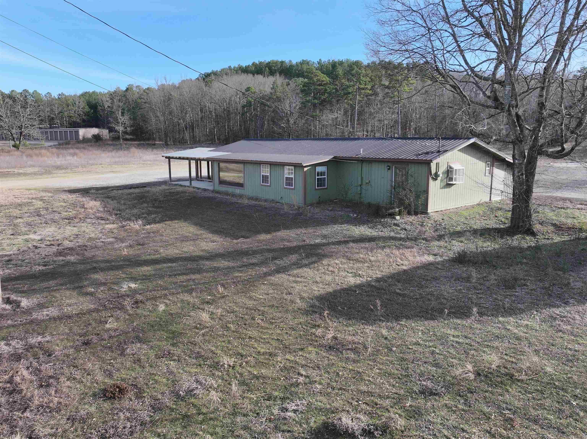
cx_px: 294
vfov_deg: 56.8
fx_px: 407
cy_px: 220
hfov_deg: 71.6
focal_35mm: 24
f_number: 2.8
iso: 240
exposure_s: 1/1250
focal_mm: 12.29
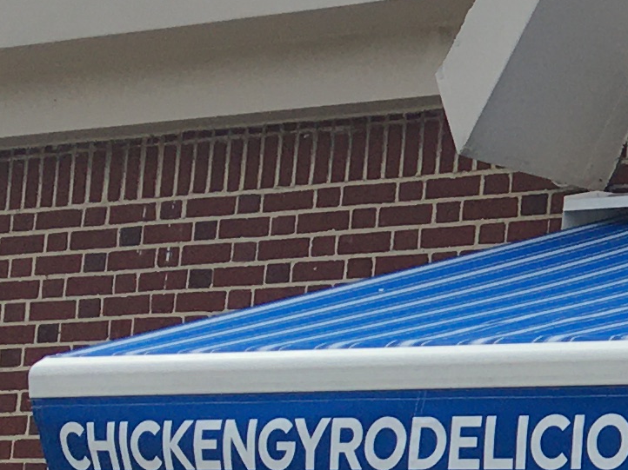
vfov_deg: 9.1
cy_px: 334
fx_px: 2938
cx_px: 1468
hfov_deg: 10.6
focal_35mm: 162
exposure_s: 1/1221
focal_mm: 4.15
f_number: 2.2
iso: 25
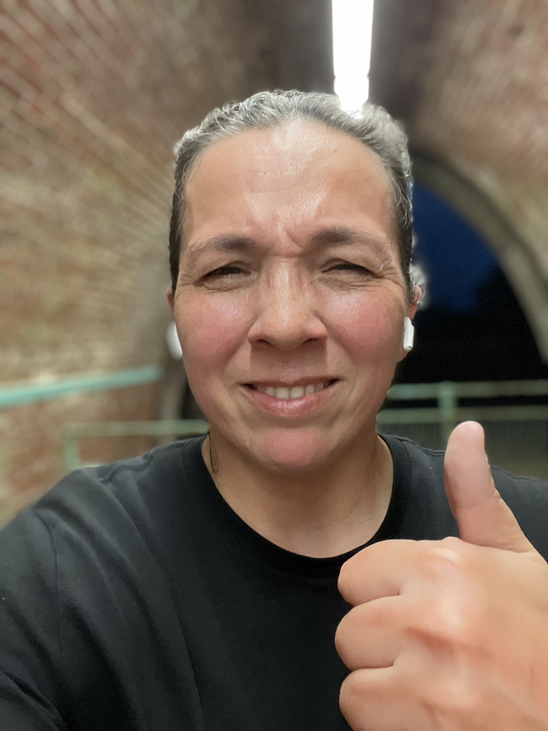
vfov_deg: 60.0
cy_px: 366
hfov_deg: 46.8
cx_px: 274
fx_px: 633
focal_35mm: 30
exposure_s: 1/25
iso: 400
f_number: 2.2
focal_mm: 2.71
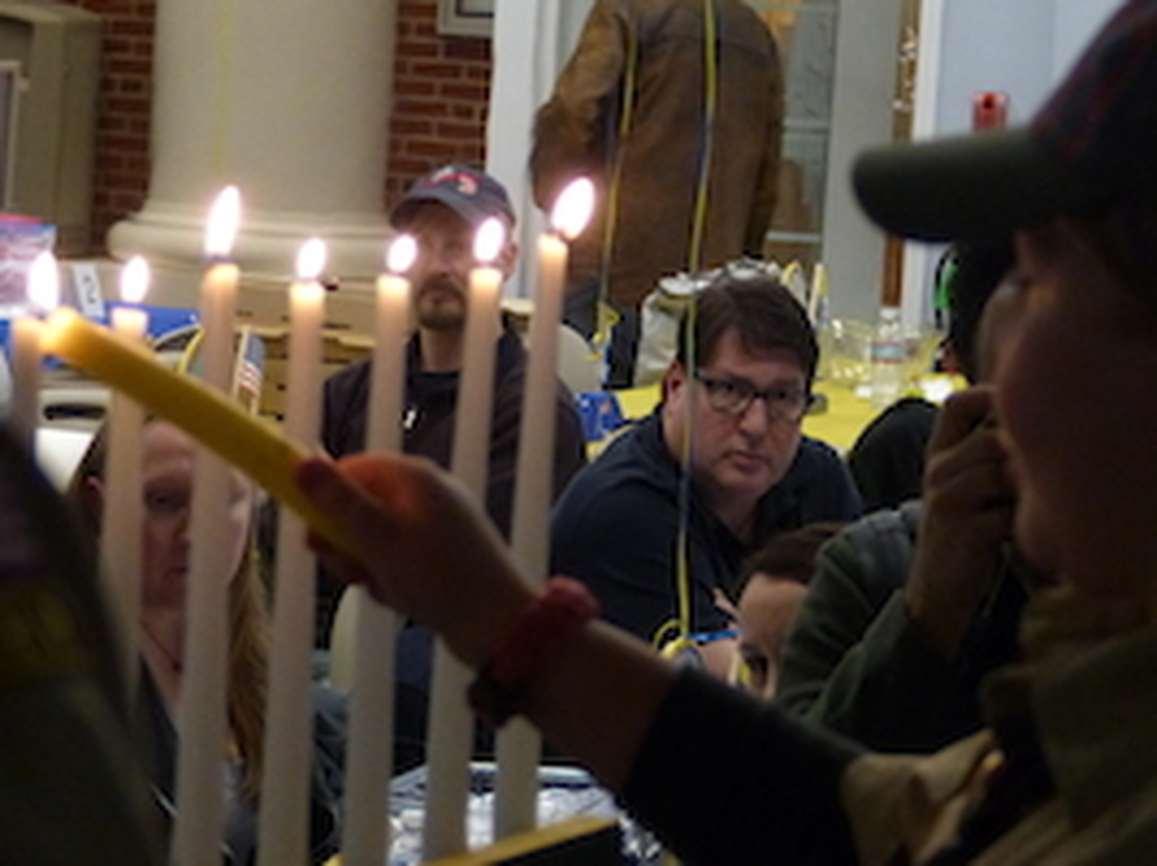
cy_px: 165
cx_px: 847
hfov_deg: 8.3
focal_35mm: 238
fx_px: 7951
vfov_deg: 6.2
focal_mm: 21.4
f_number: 2.8
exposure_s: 1/15
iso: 400
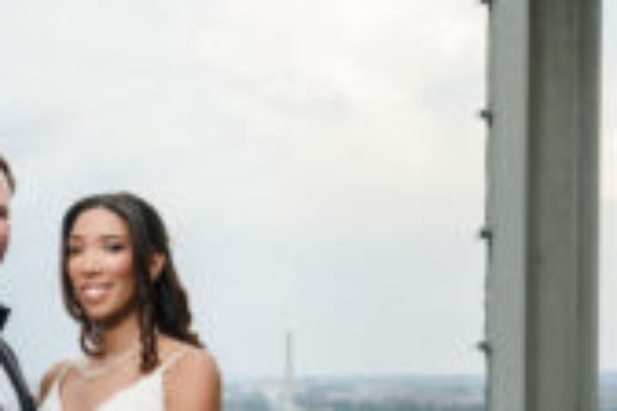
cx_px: 26
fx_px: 1548
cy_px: 431
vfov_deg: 14.8
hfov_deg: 21.9
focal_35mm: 90
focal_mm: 34.5
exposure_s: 1/200
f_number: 5.6
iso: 100
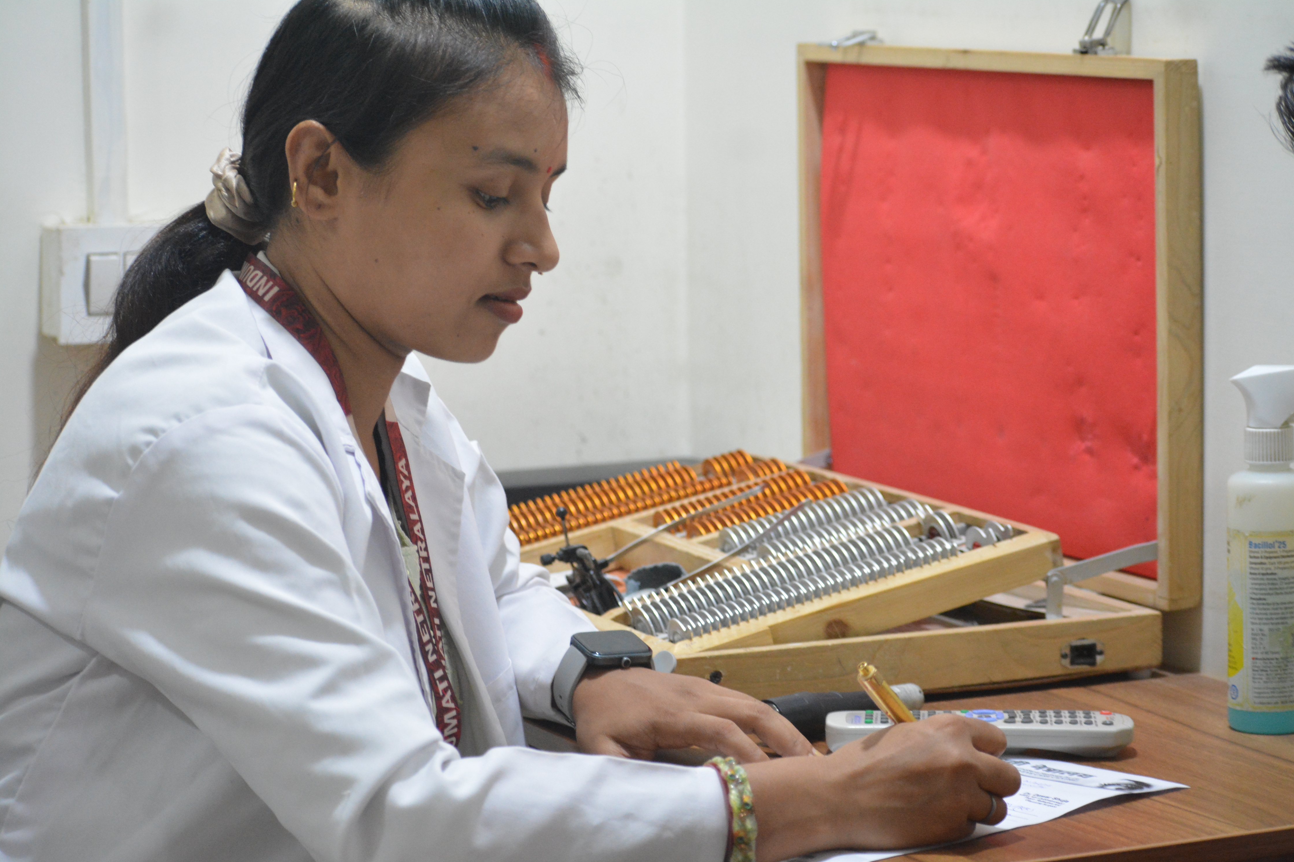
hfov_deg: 19.3
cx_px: 652
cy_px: 432
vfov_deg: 12.9
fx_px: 3810
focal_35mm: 106
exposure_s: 1/50
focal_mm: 70
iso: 2500
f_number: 22
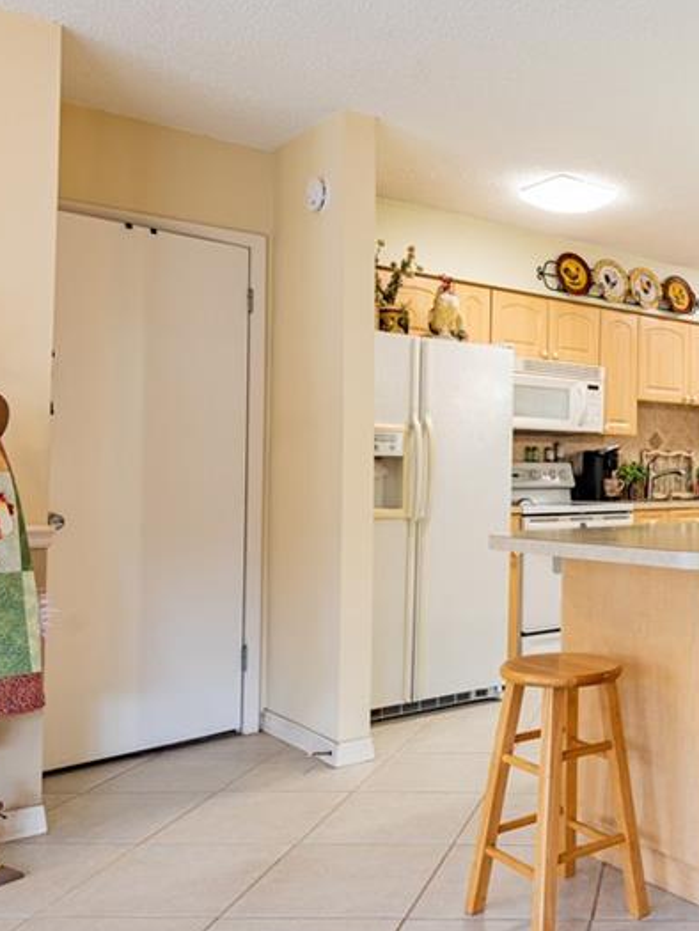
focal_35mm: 30
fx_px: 807
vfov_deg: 59.9
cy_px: 448
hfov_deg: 41.3
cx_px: 687
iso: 200
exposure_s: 1/40
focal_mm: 16
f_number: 8
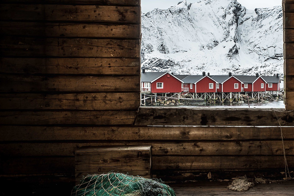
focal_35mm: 62
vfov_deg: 21.9
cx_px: 231
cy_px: 73
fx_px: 506
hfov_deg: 31.6
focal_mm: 36
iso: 100
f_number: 14
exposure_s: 1/1.67
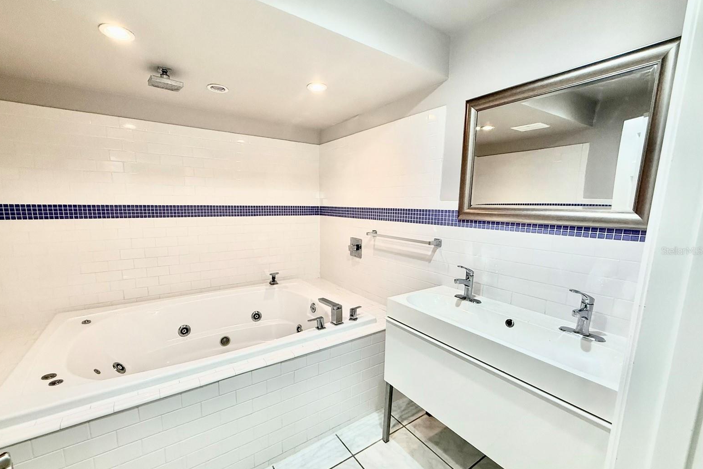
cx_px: 342
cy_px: 251
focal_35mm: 15
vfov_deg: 77.2
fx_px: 293
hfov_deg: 100.4
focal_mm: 2.22
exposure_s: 1/120
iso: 160
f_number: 2.2
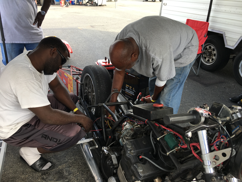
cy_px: 91
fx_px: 203
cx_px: 121
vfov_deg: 48.2
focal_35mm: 29
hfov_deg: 61.7
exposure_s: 1/120
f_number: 2.2
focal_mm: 4.15
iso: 32
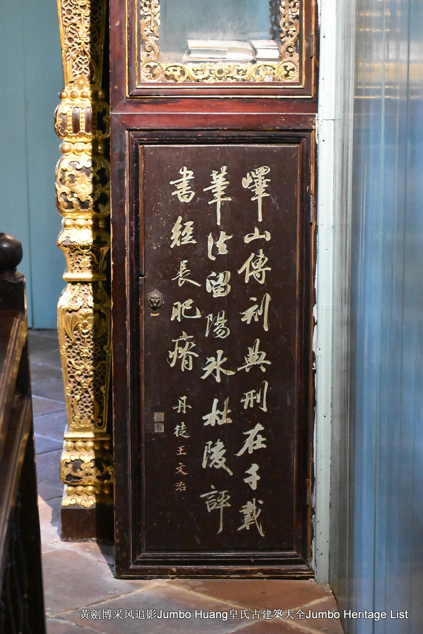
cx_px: 212
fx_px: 1849
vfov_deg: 19.4
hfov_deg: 13.1
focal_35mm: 105
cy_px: 317
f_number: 4.5
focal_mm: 70
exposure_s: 1/125
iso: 11400
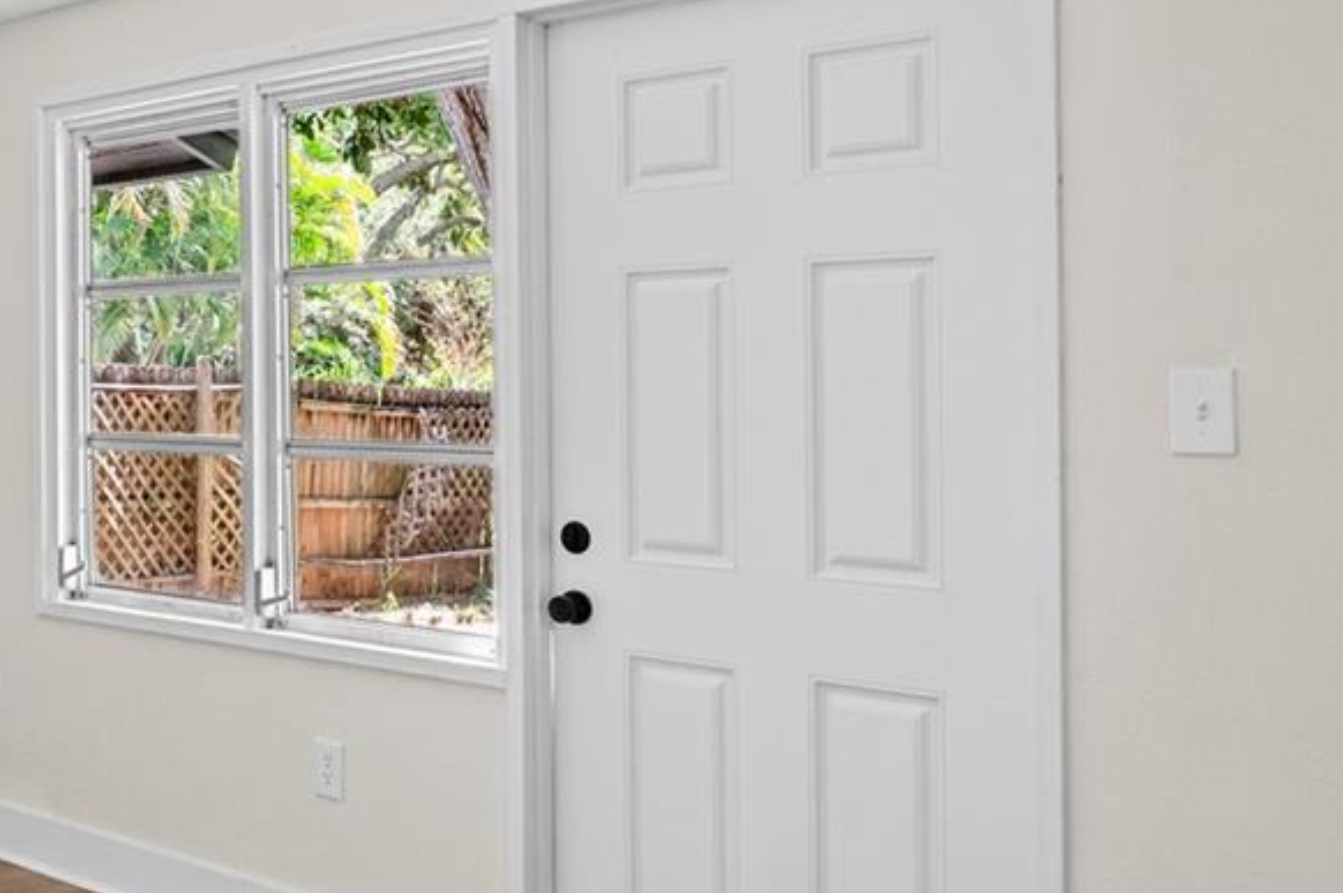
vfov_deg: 30.5
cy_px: 440
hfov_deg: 39.2
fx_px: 1640
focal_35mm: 44
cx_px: -5
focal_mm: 16
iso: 320
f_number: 10
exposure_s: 1/2
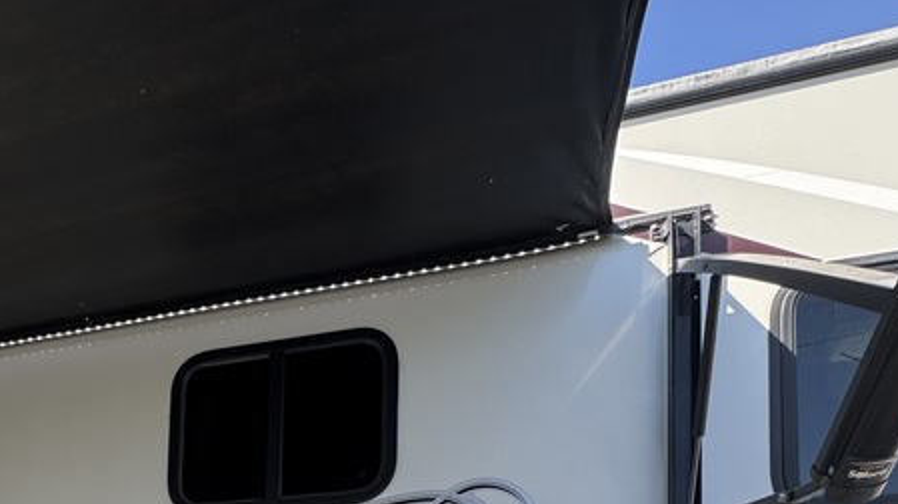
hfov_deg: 53.7
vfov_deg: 26.9
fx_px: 809
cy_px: 714
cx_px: 164
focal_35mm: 34
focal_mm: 2.22
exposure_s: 1/287
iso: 40
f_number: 2.2
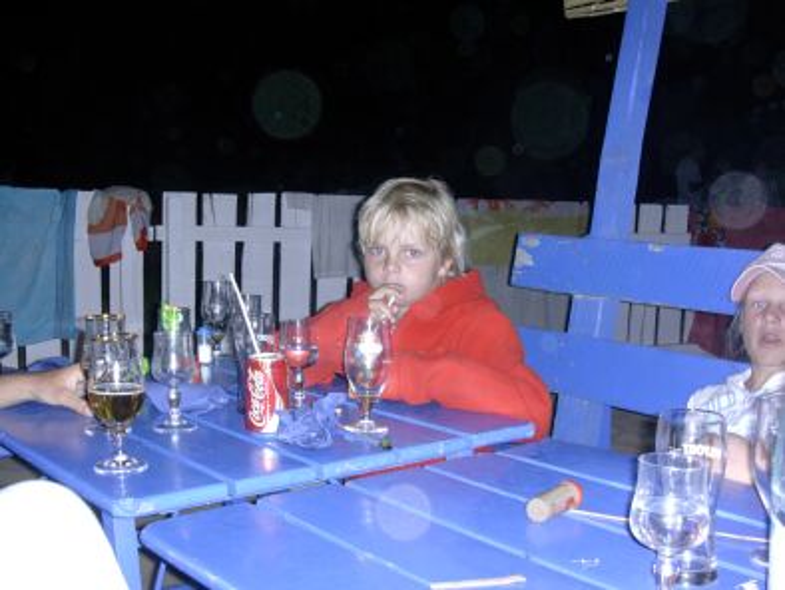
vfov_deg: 32.2
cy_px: 295
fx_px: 1021
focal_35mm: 45
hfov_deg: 42.1
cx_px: 392
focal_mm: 6.7
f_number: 2.9
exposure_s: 1/64
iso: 70
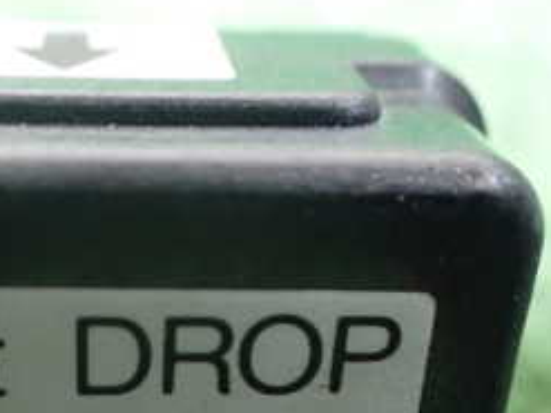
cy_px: 491
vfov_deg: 19.1
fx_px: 1161
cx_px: 127
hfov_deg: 26.3
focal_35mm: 73
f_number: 2.3
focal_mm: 5.4
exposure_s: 1/30
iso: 800
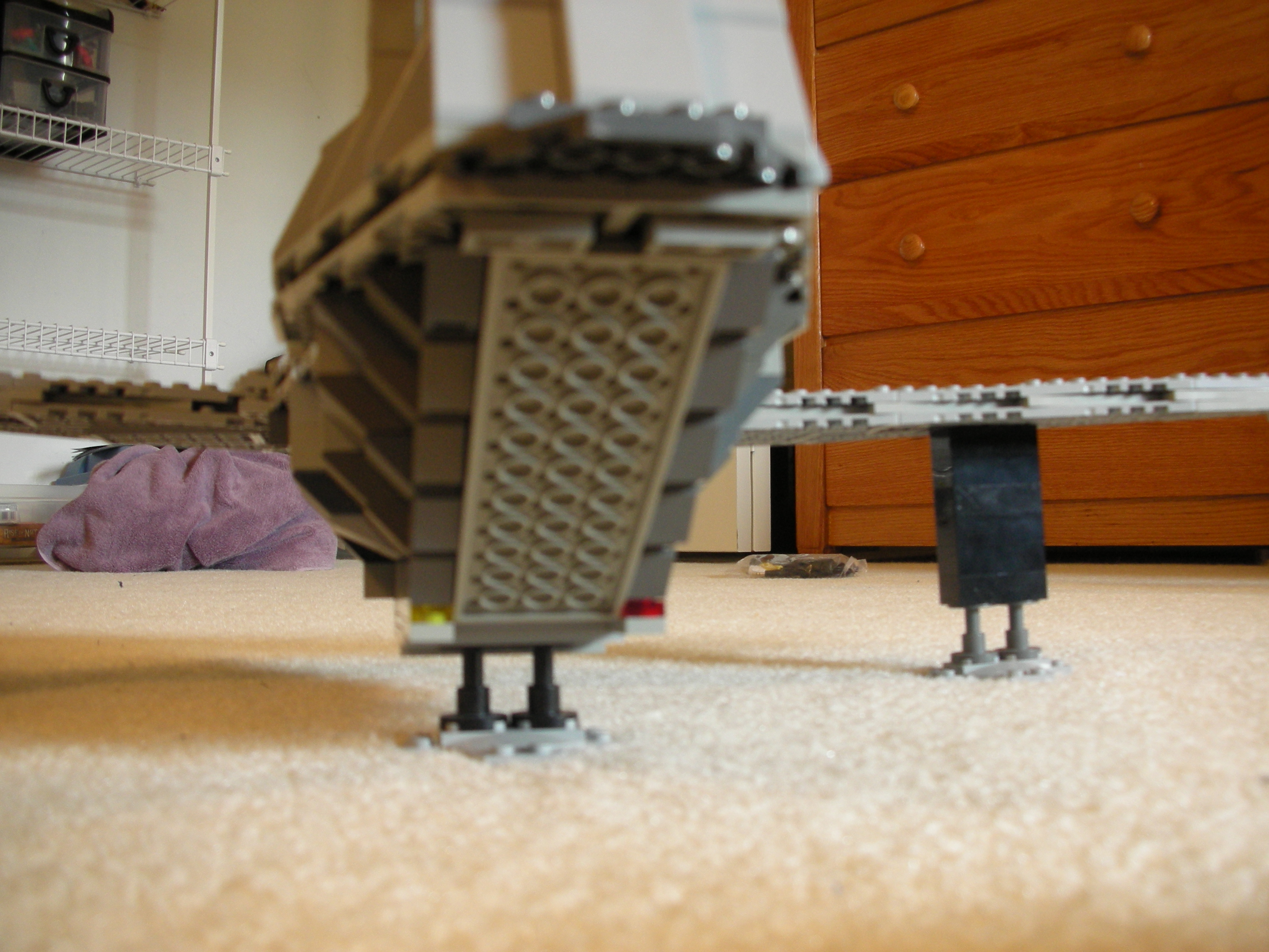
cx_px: 634
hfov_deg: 52.6
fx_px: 1283
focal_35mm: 35
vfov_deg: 40.7
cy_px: 476
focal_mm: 5.8
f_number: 3
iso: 118
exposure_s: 1/3.9
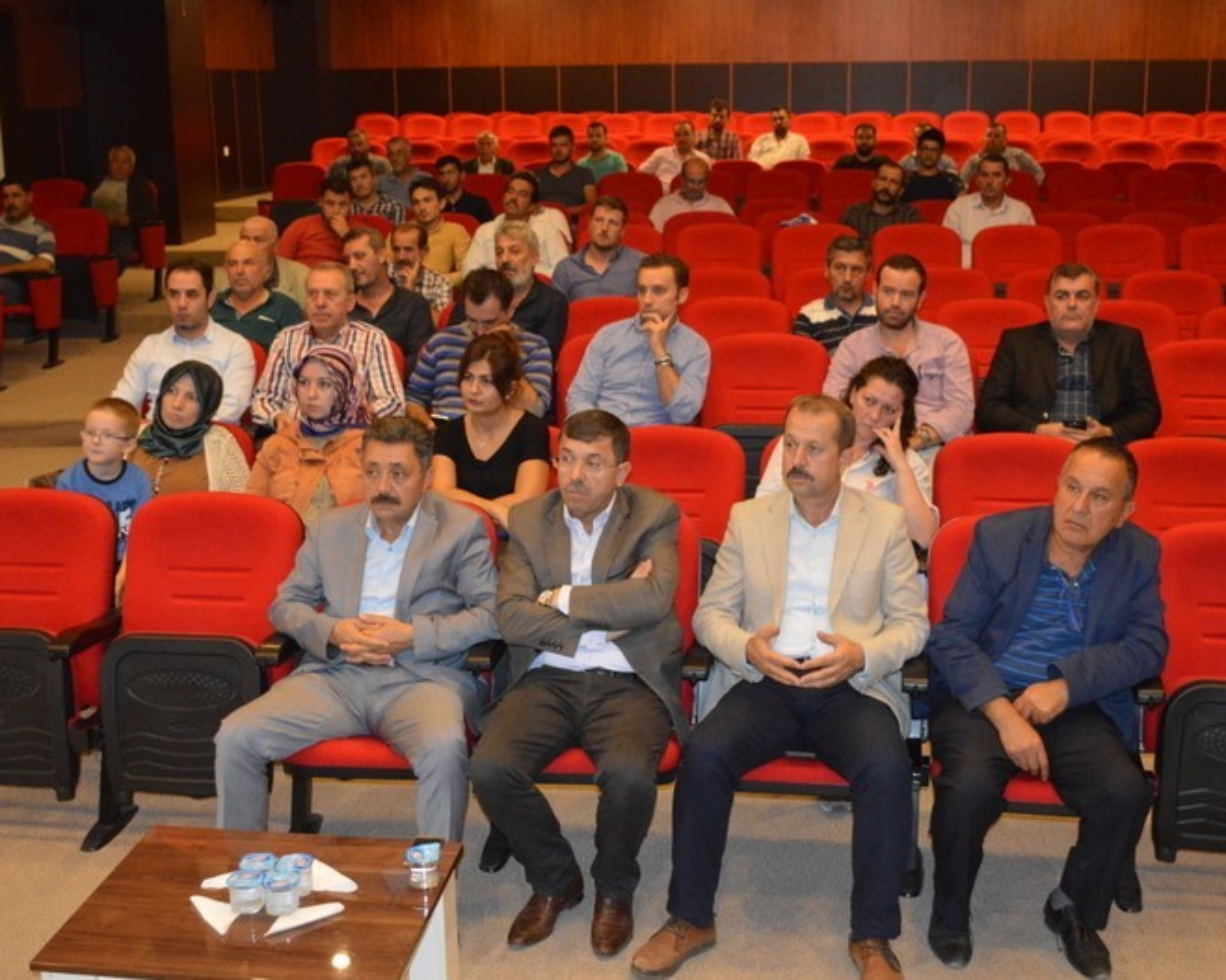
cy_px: 487
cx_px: 606
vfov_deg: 36.5
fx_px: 1487
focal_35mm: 41
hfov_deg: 44.8
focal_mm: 24
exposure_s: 1/60
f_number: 4
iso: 3200
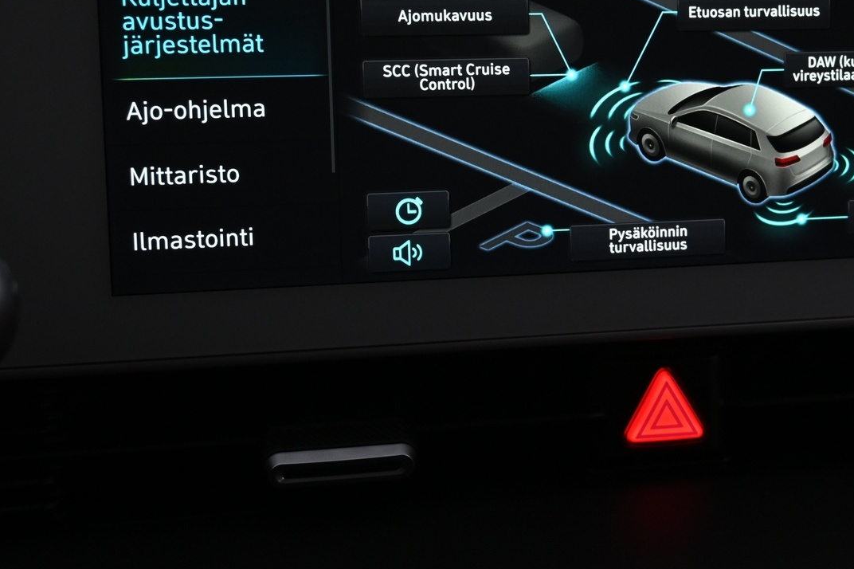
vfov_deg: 20.6
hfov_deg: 30.2
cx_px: 632
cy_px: 208
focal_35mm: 66
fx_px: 1559
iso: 900
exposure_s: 1/50
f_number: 4.8
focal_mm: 29
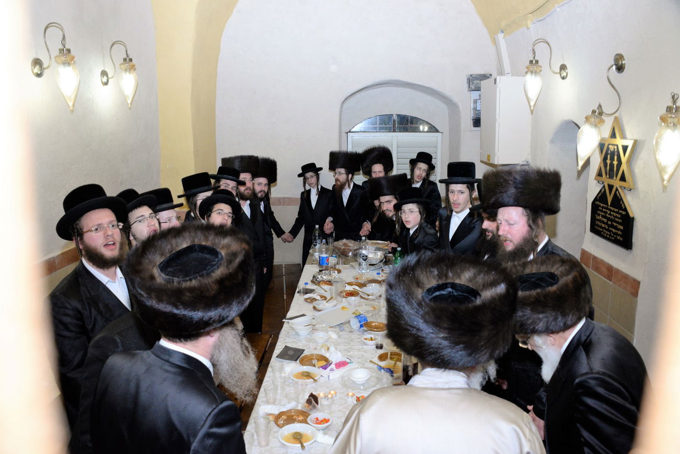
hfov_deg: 65.5
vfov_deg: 46.4
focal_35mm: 28
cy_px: 227
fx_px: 529
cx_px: 340
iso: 2500
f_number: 5.6
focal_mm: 28
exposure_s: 1/80
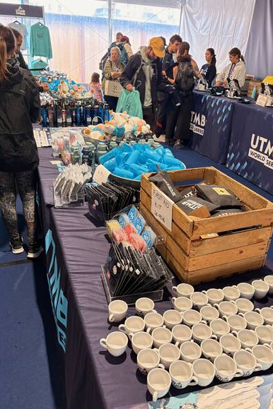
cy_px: 211
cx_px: 146
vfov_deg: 65.5
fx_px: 318
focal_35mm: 28
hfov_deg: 46.4
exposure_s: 1/50
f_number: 1.6
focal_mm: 5.96
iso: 320
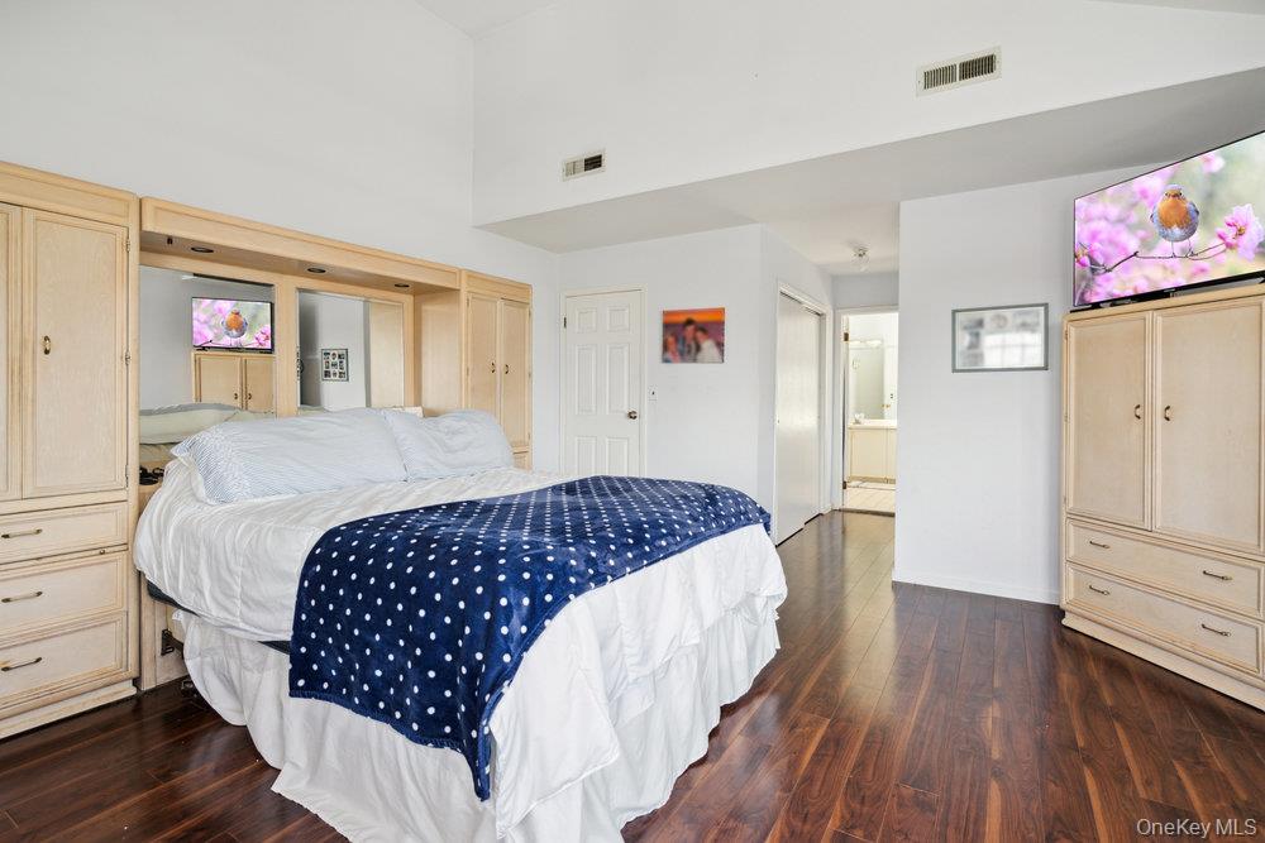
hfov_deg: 96.7
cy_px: 422
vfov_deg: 73.8
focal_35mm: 16
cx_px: 632
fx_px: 562
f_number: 5.6
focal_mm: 16
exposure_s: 1/80
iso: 400
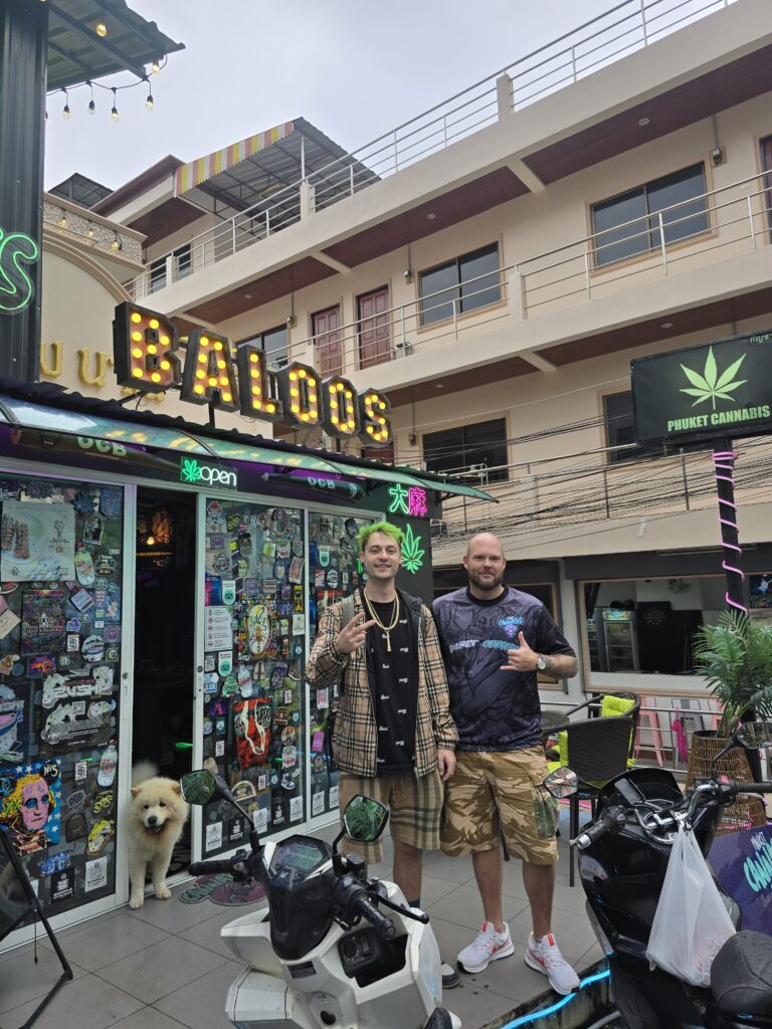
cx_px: 386
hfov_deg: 58.9
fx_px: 684
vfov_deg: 73.9
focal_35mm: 23
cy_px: 514
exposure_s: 1/100
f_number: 1.7
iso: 16
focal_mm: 6.3
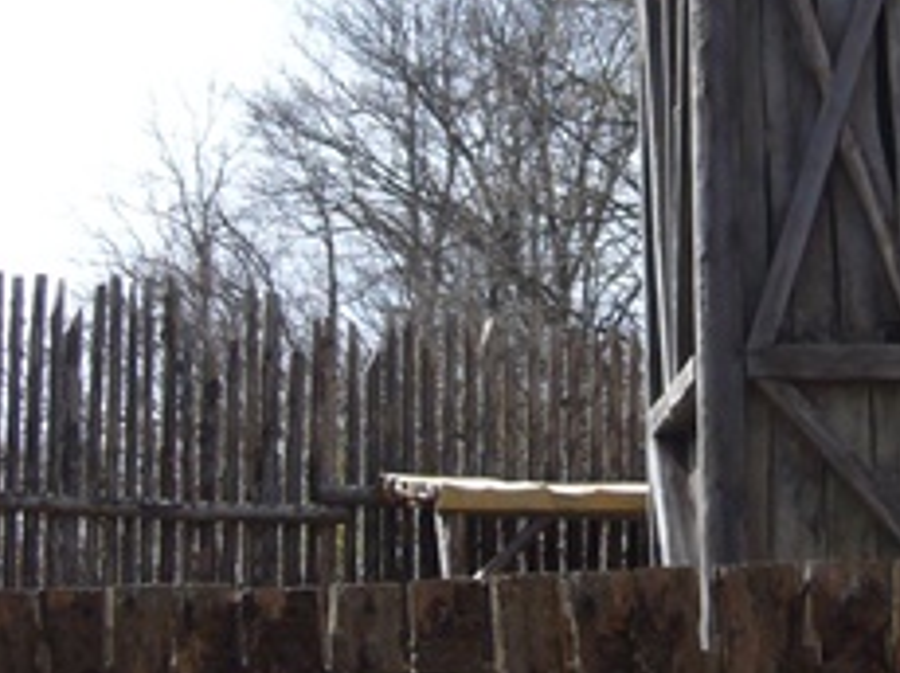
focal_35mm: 122
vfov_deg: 12.1
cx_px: 665
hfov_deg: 16.1
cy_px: 239
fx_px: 3169
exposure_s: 1/200
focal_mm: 5.8
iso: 80
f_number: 5.6
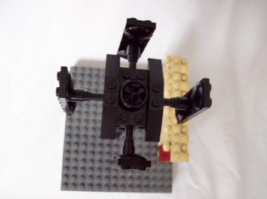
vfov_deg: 39.6
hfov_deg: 51.4
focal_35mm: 36
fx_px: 277
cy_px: 100
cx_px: 134
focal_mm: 6
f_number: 2.7
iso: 160
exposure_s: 1/13.8
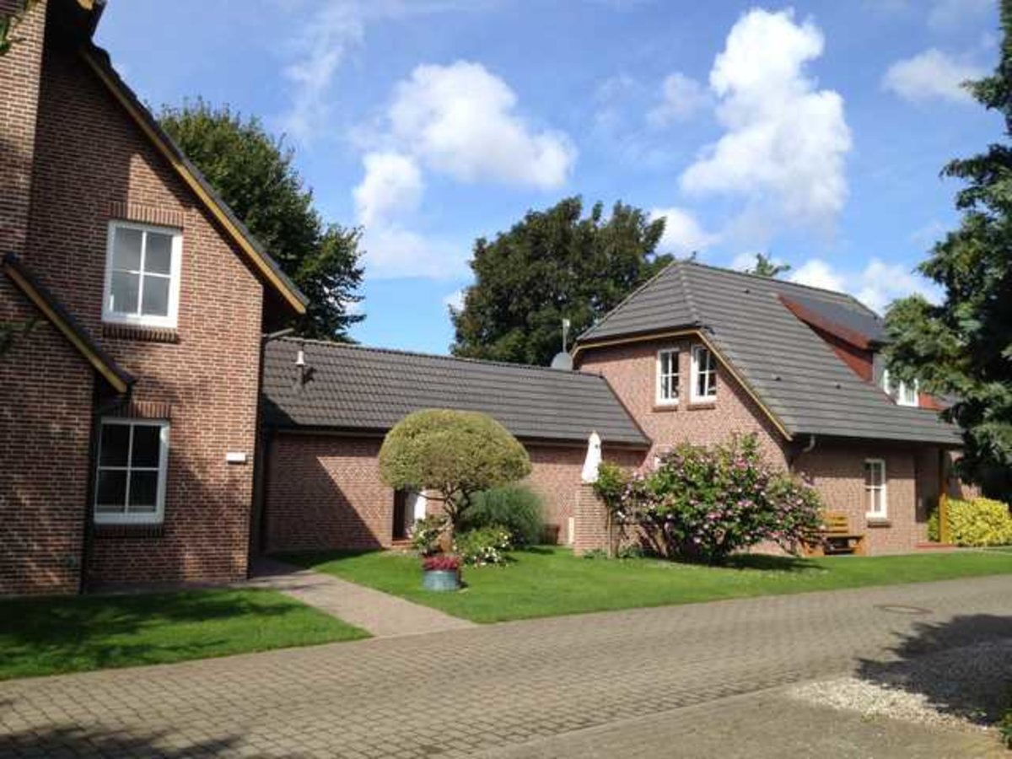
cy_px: 380
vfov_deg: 40.7
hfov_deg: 52.6
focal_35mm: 35
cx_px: 506
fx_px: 1023
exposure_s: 1/1493
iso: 50
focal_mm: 4.28
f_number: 2.4
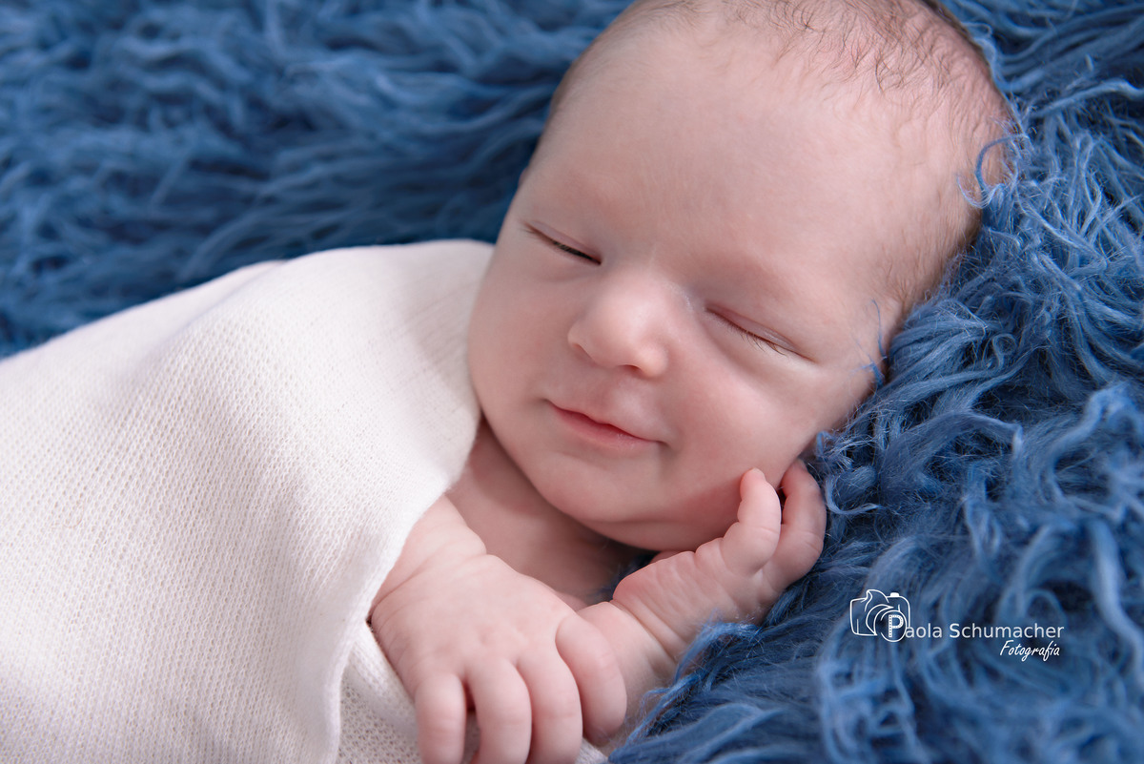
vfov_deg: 20.6
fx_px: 2098
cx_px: 572
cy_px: 382
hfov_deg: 30.5
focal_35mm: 66
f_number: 5.6
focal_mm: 66
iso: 100
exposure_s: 1/160
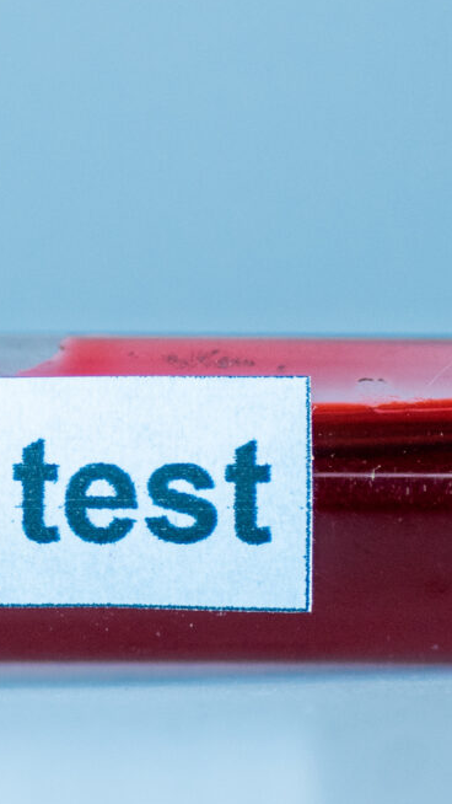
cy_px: 187
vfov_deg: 5.0
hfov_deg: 2.8
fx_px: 9181
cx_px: -618
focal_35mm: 431
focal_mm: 105
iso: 500
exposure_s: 1/200
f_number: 4
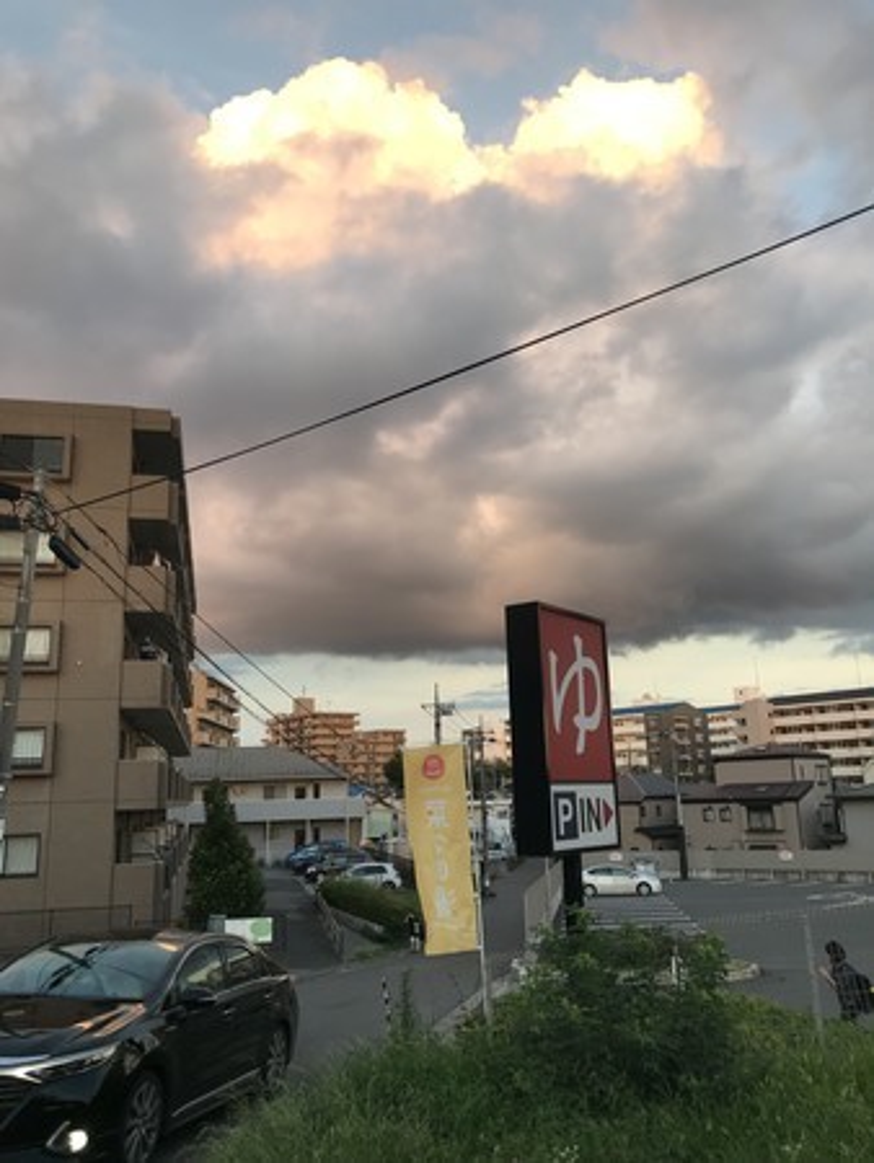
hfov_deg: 49.8
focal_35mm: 28
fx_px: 942
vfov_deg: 63.4
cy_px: 582
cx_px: 437
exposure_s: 1/120
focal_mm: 3.99
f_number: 1.8
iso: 20
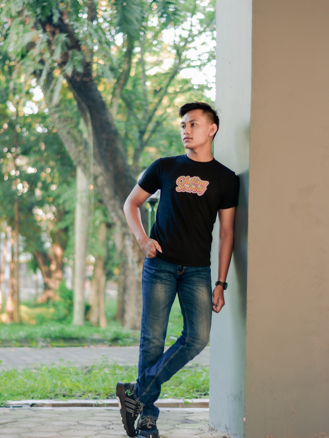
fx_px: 1039
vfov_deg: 23.8
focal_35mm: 82
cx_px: 164
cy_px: 216
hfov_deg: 18.0
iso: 100
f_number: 1.8
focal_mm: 50
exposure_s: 1/100
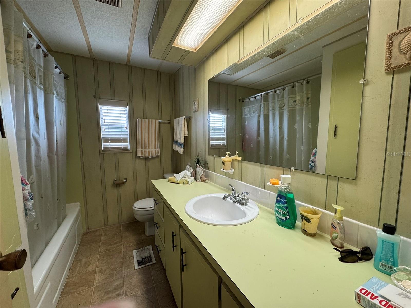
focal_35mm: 14
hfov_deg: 102.1
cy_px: 154
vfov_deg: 85.7
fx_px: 166
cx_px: 206
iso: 200
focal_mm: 2.22
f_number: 2.2
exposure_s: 1/120
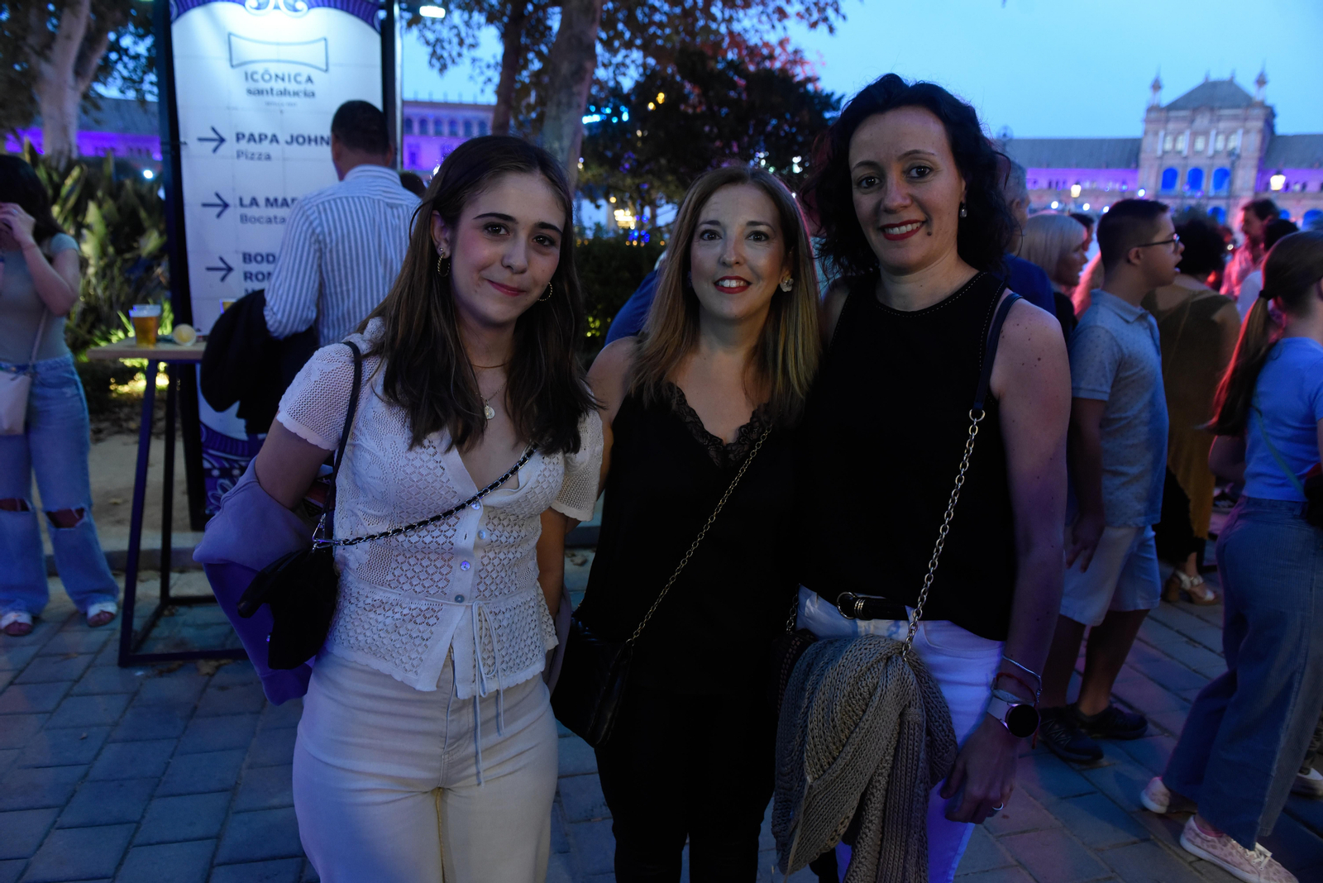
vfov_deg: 53.2
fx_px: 882
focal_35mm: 24
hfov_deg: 73.7
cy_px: 442
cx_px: 662
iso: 3200
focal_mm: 24
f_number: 4
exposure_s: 1/80
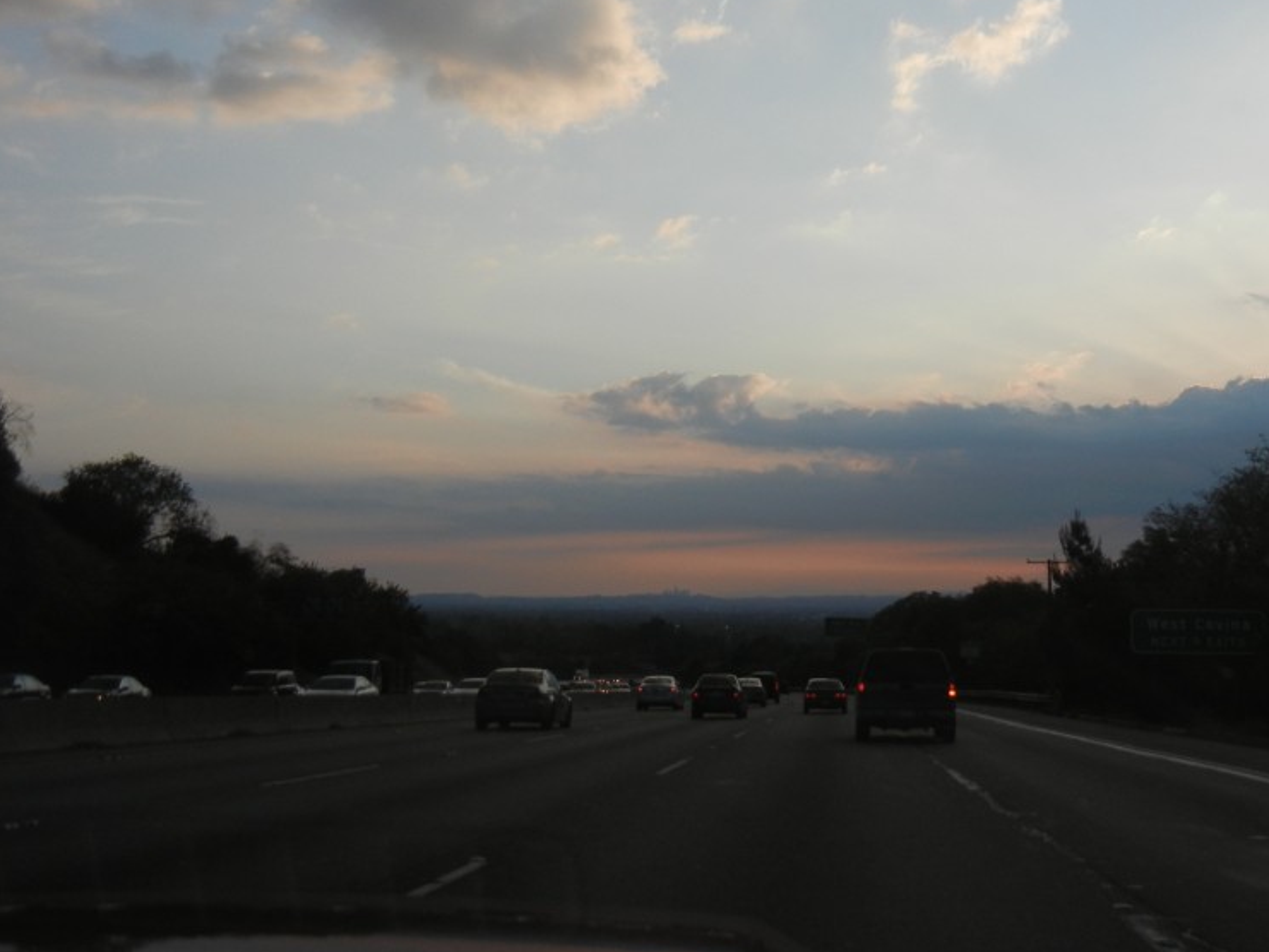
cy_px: 474
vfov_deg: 30.9
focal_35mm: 47
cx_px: 861
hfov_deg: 39.9
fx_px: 1723
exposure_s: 1/660
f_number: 3.6
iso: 160
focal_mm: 6.2
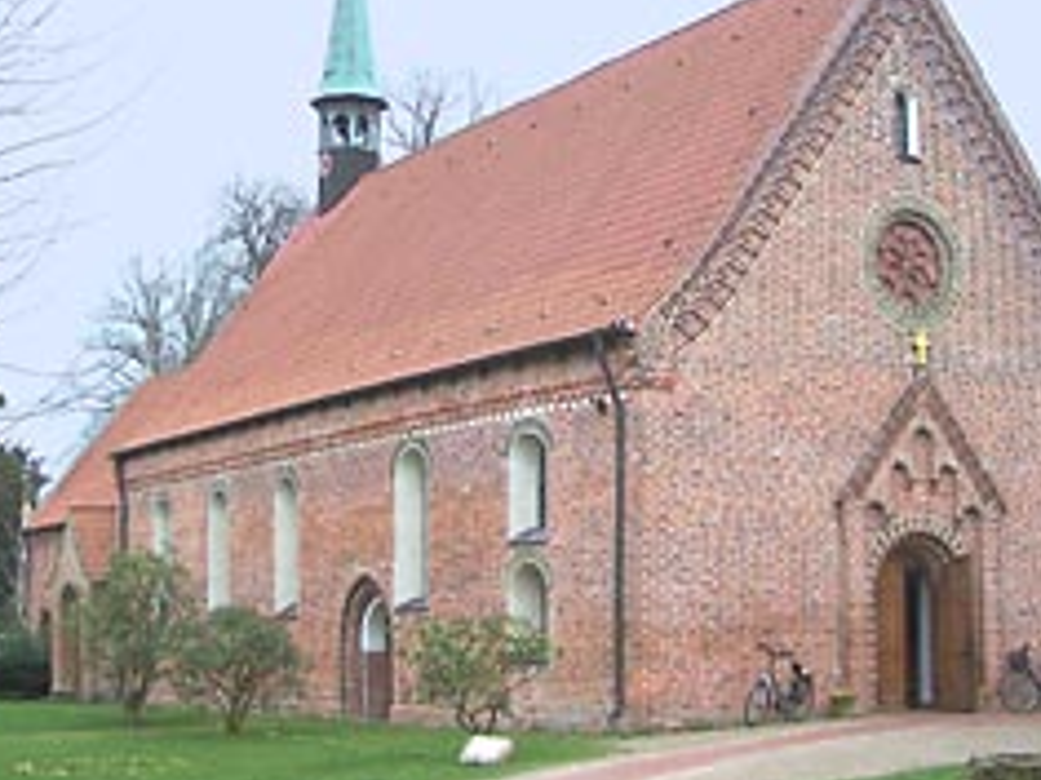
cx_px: 487
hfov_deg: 31.7
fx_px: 1834
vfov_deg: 24.0
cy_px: 374
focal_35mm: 61
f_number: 2.8
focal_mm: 6.3
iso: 64
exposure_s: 1/320
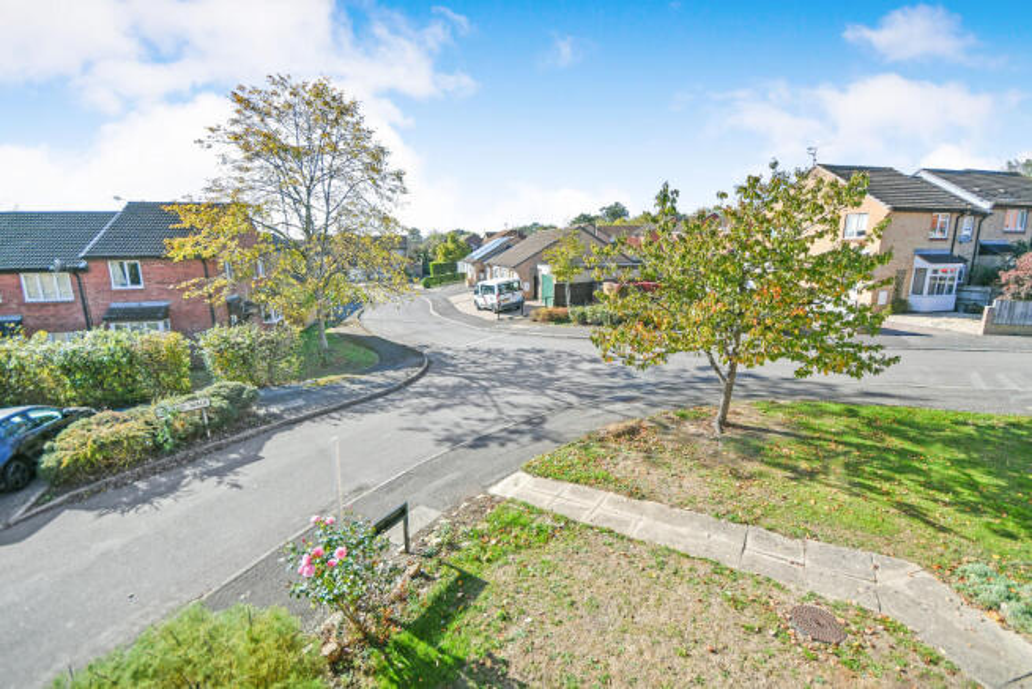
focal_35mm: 15
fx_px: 430
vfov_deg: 77.4
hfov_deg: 100.4
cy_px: 344
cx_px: 516
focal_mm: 10
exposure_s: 1/1600
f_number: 5.6
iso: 400
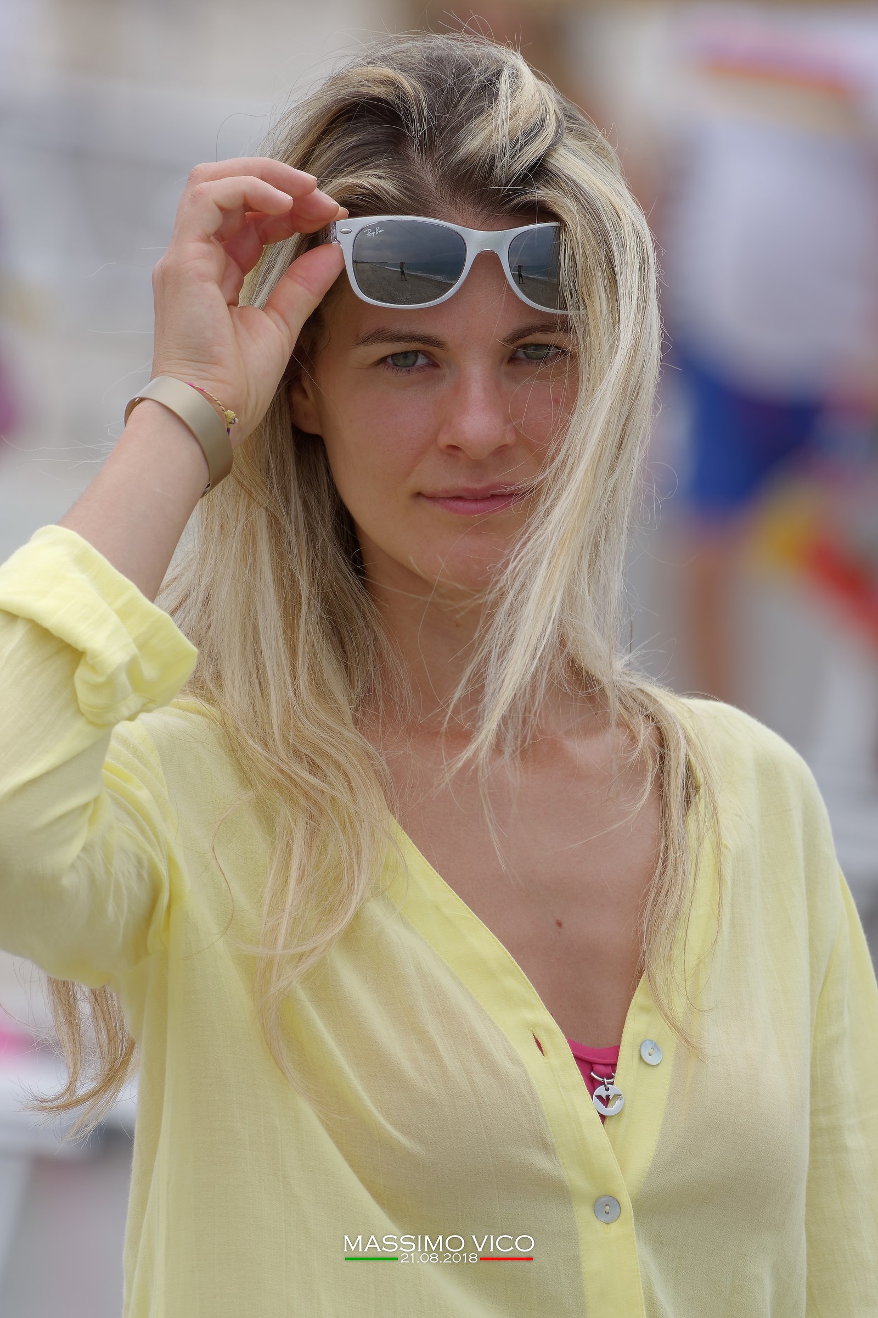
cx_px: 439
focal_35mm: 600
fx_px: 21948
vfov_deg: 3.4
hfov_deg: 2.3
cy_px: 659
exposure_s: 1/320
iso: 100
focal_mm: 220
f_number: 4
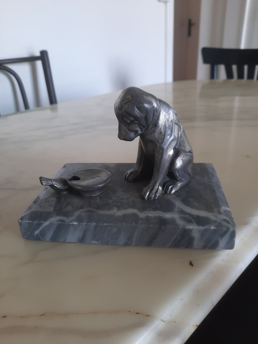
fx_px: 248
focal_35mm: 25
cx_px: 129
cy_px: 172
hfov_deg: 54.9
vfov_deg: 69.4
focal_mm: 4.6
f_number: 2
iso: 160
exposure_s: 1/60
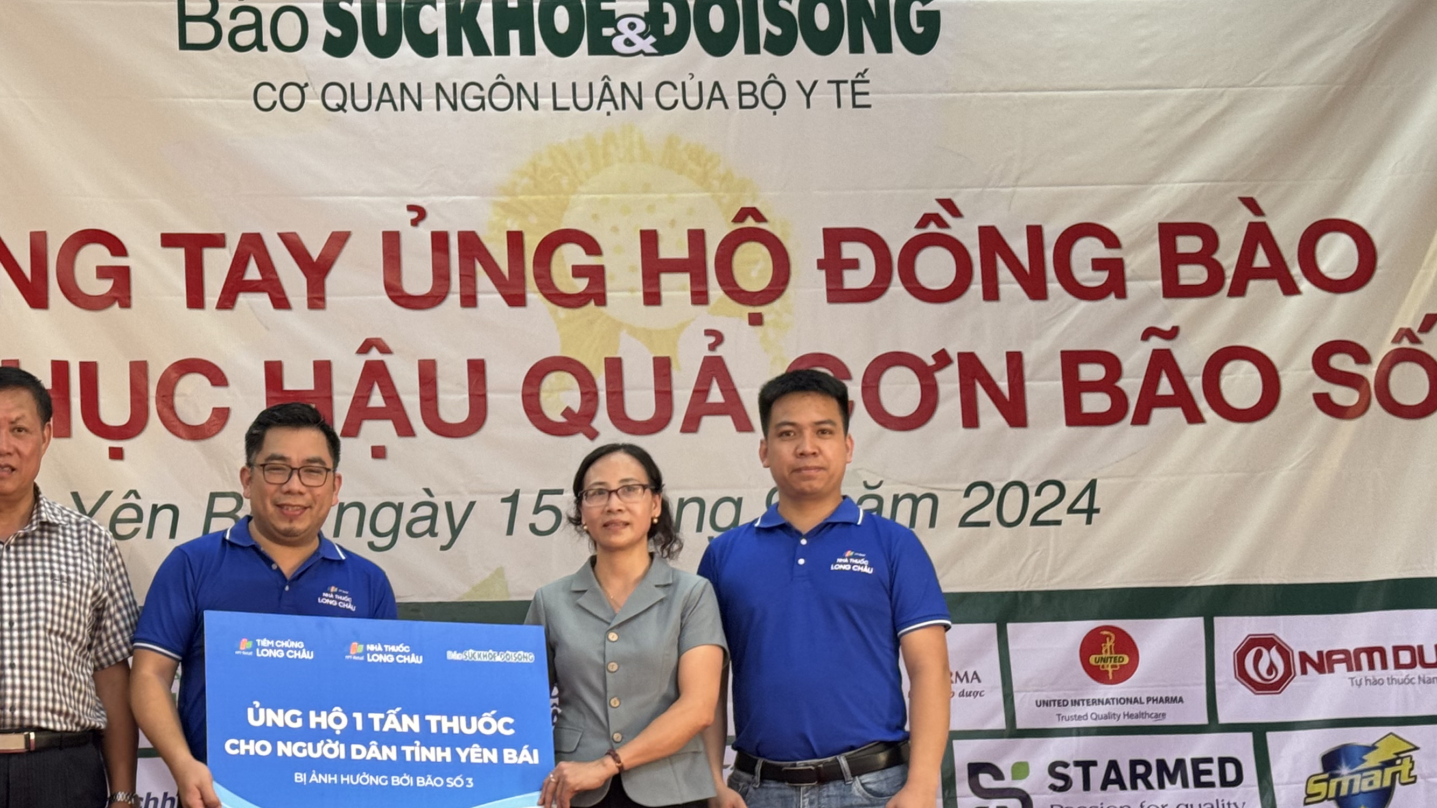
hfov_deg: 26.5
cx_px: 363
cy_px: 535
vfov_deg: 15.3
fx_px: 3010
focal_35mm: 79
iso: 100
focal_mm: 6.86
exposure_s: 1/60
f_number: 1.78
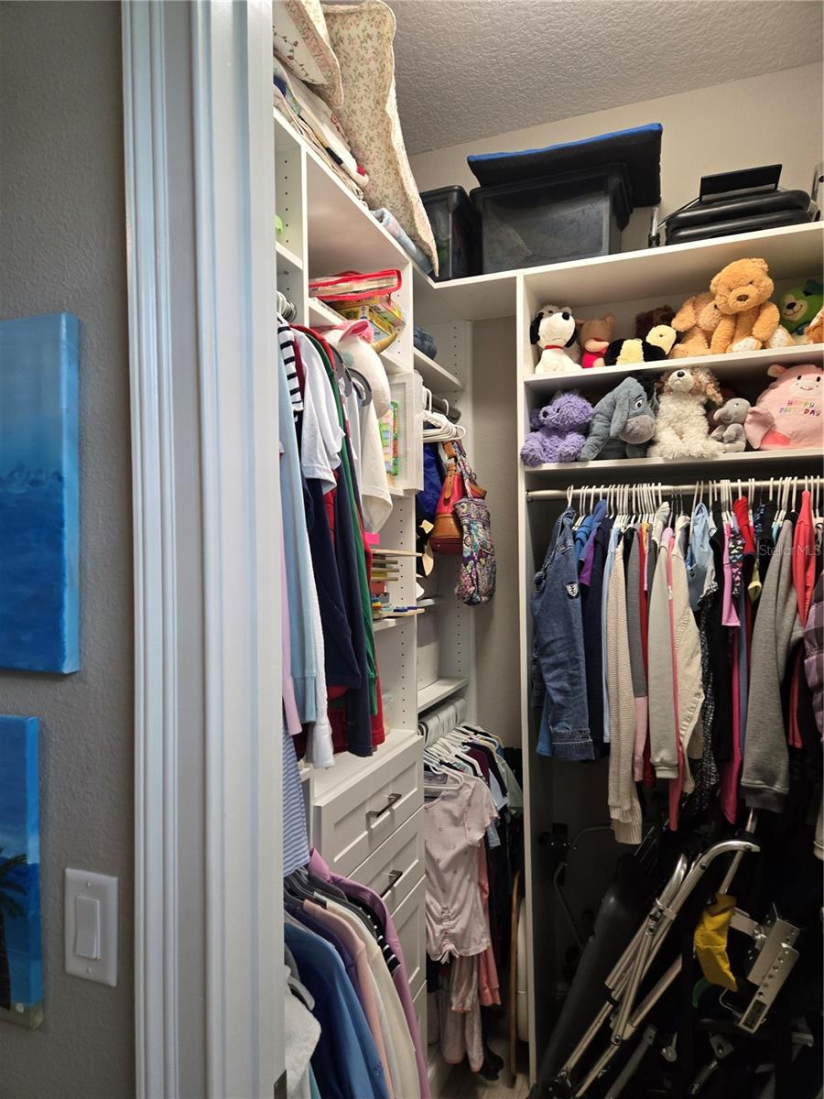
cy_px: 550
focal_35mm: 23
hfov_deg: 58.9
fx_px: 730
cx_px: 412
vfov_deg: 73.9
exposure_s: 1/120
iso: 400
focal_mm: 5.4
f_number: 1.8
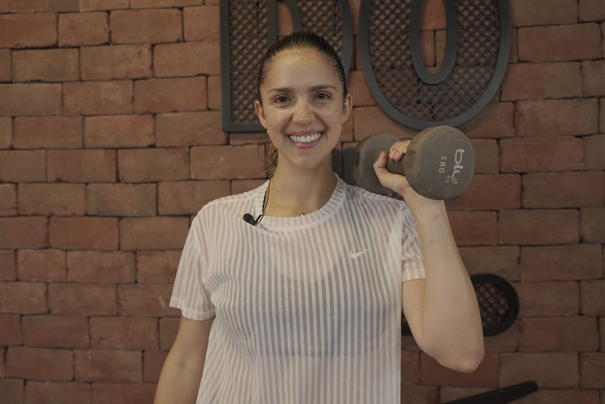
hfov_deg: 65.5
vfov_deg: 46.4
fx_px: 471
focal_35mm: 28
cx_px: 302
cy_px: 202
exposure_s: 1/320
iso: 1600
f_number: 3.2
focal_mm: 28
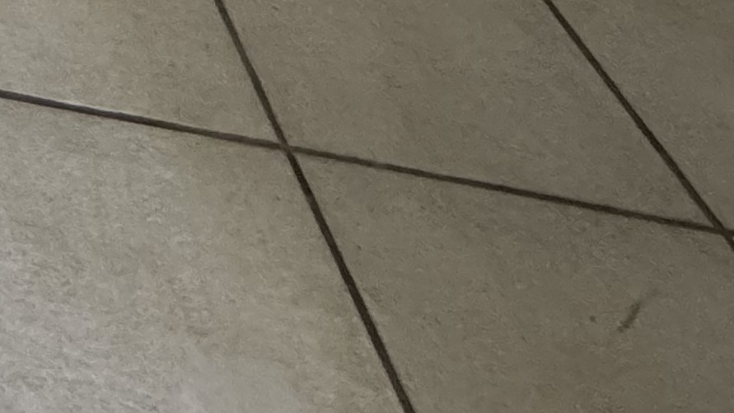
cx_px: -600
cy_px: -818
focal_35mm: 69
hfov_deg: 20.7
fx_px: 1343
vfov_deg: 11.2
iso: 500
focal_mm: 2.22
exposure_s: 1/60
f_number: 2.2
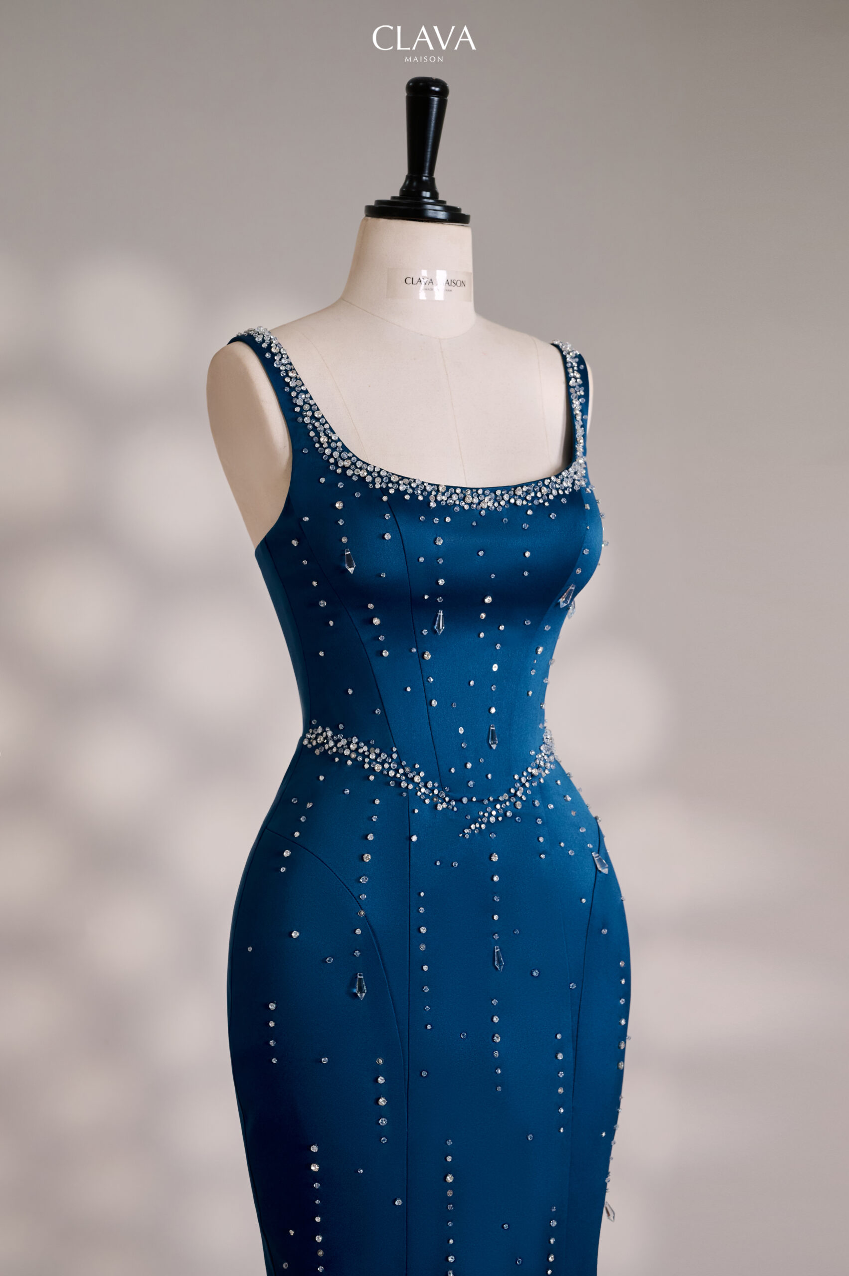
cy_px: 638
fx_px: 1771
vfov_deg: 39.6
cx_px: 424
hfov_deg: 27.0
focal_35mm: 50
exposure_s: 1/100
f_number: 6.3
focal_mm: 50
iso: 800
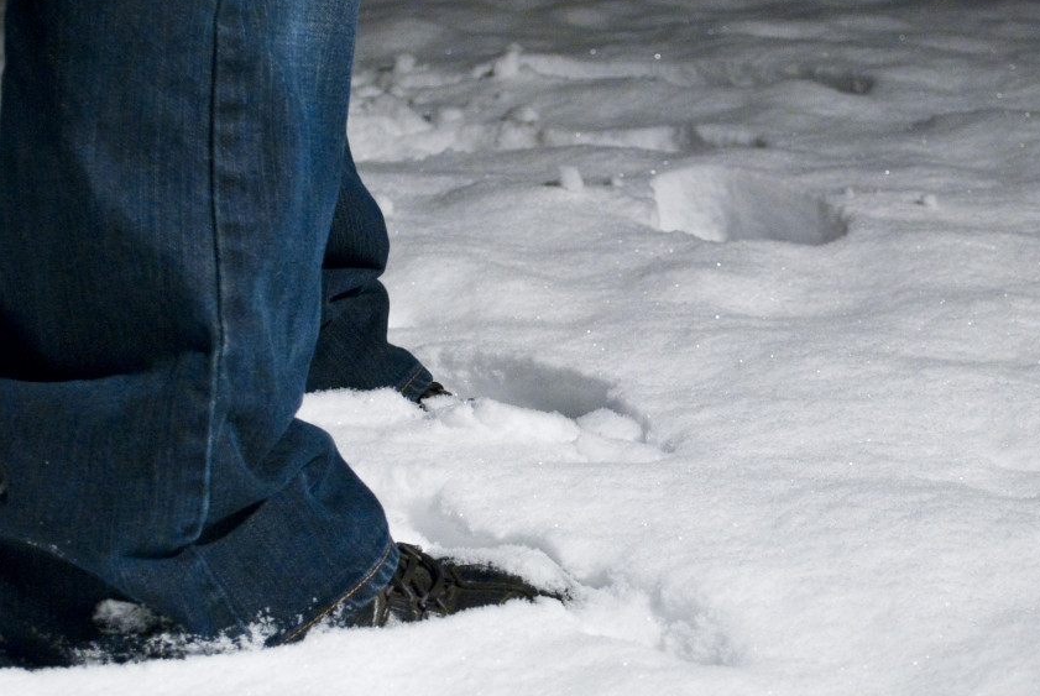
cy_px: 382
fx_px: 2774
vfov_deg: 14.3
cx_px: 632
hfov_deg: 21.2
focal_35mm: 96
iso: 800
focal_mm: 35
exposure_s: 1/10
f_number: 5.3
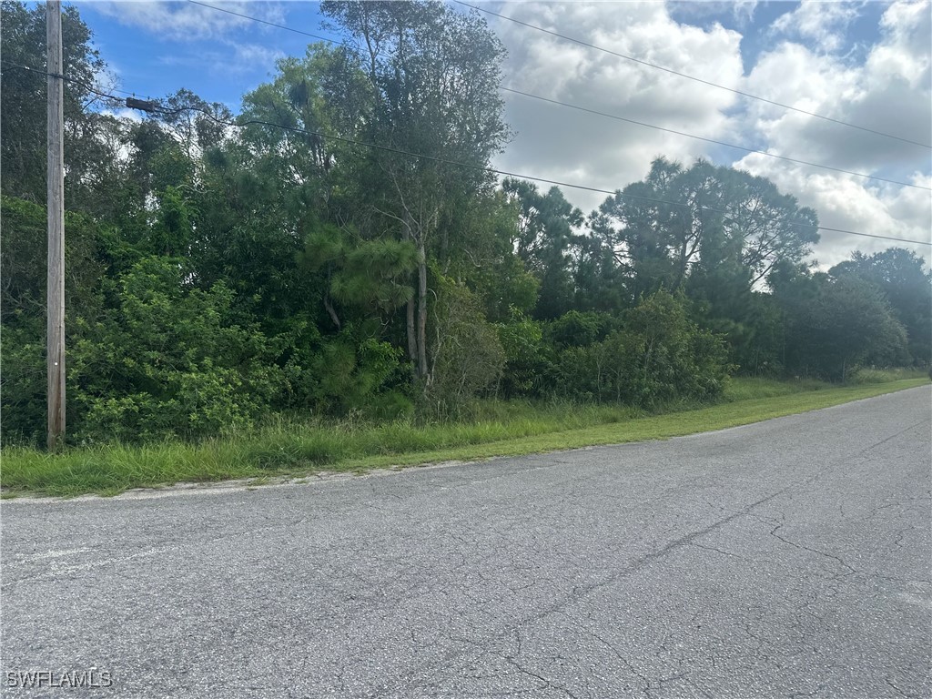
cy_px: 350
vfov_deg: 56.8
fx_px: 646
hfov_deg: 71.6
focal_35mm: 24
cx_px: 466
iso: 80
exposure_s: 1/3058
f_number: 1.78
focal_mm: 6.86
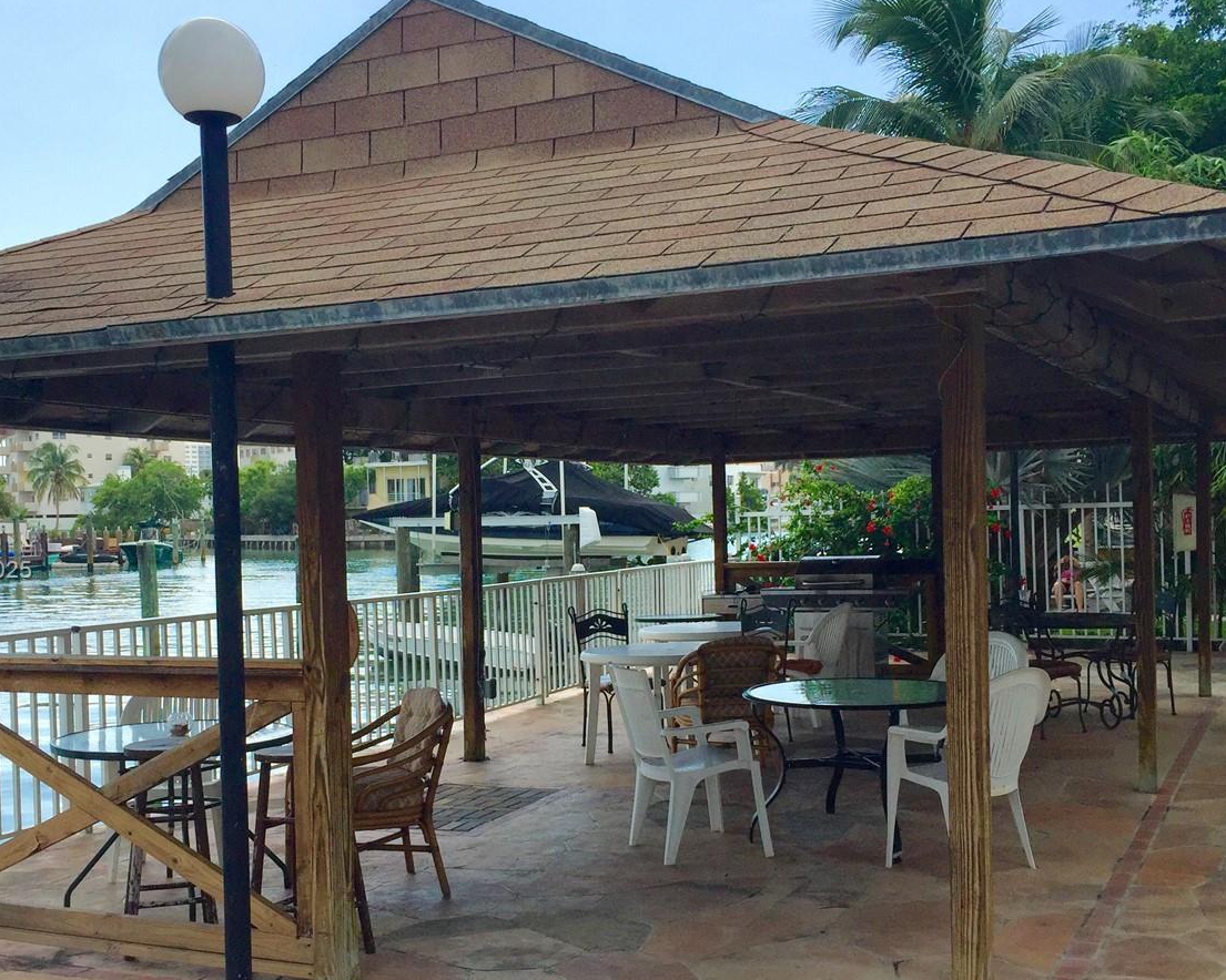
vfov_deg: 36.4
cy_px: 572
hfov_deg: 44.8
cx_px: 565
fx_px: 1488
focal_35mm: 41
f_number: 2.2
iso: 32
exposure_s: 1/2475
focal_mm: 4.15
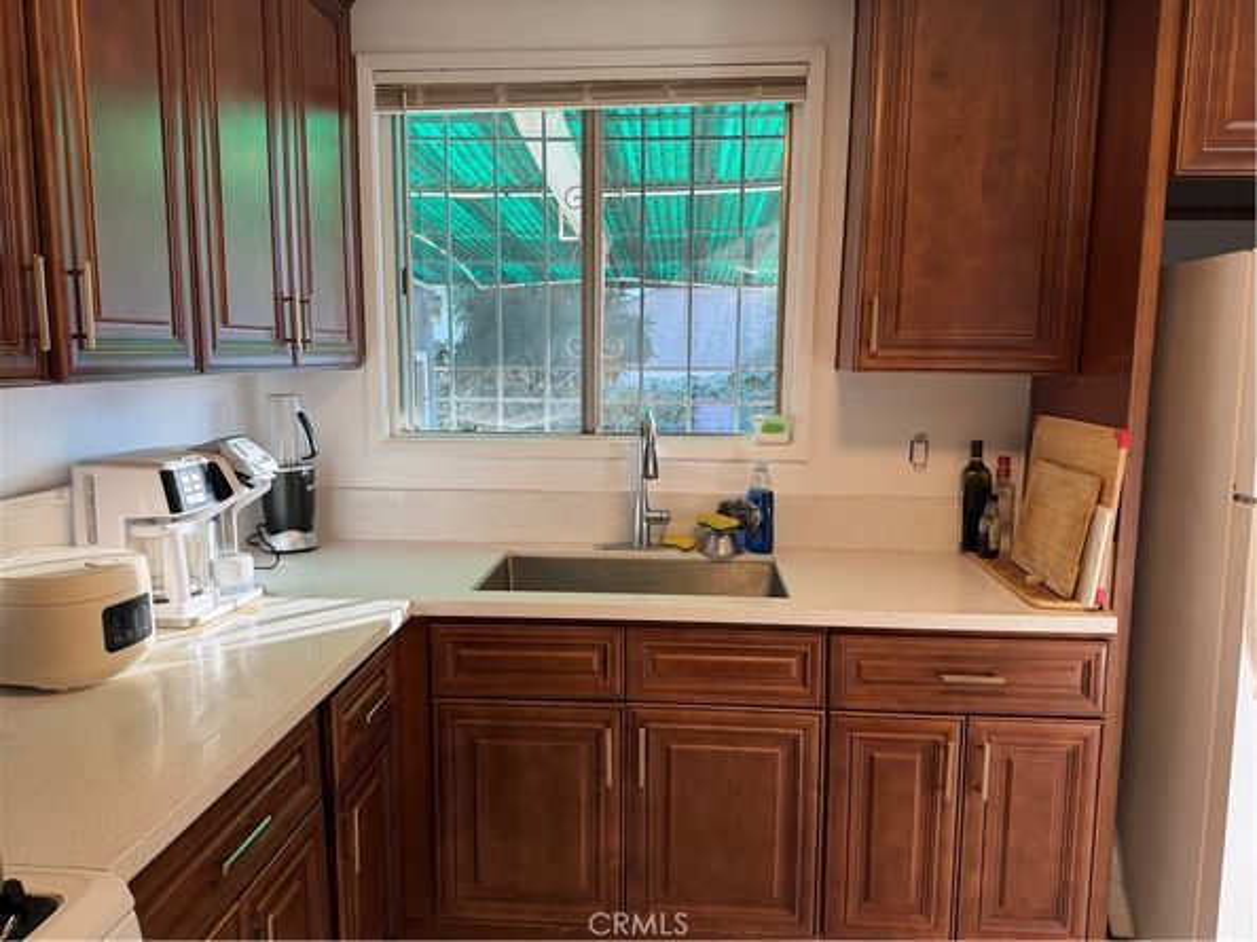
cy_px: 471
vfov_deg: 56.8
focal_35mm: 24
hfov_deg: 71.6
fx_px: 871
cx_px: 628
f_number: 1.78
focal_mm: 6.76
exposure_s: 1/120
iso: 125
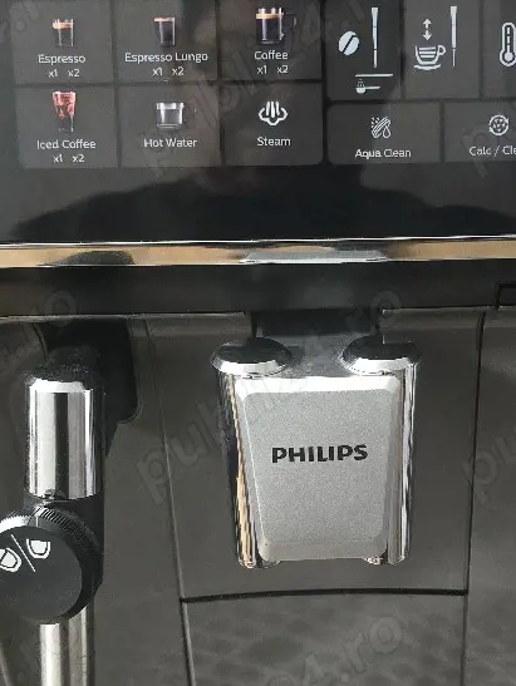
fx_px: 1112
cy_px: 438
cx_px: 352
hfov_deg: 26.0
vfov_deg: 34.1
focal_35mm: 56
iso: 1600
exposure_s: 1/50.3
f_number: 1.7
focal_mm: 6.3
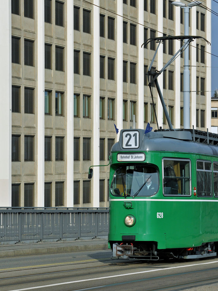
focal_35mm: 153
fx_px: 1285
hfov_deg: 9.7
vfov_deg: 12.9
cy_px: 146
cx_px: 178
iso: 400
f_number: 9
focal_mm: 70
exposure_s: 1/1000
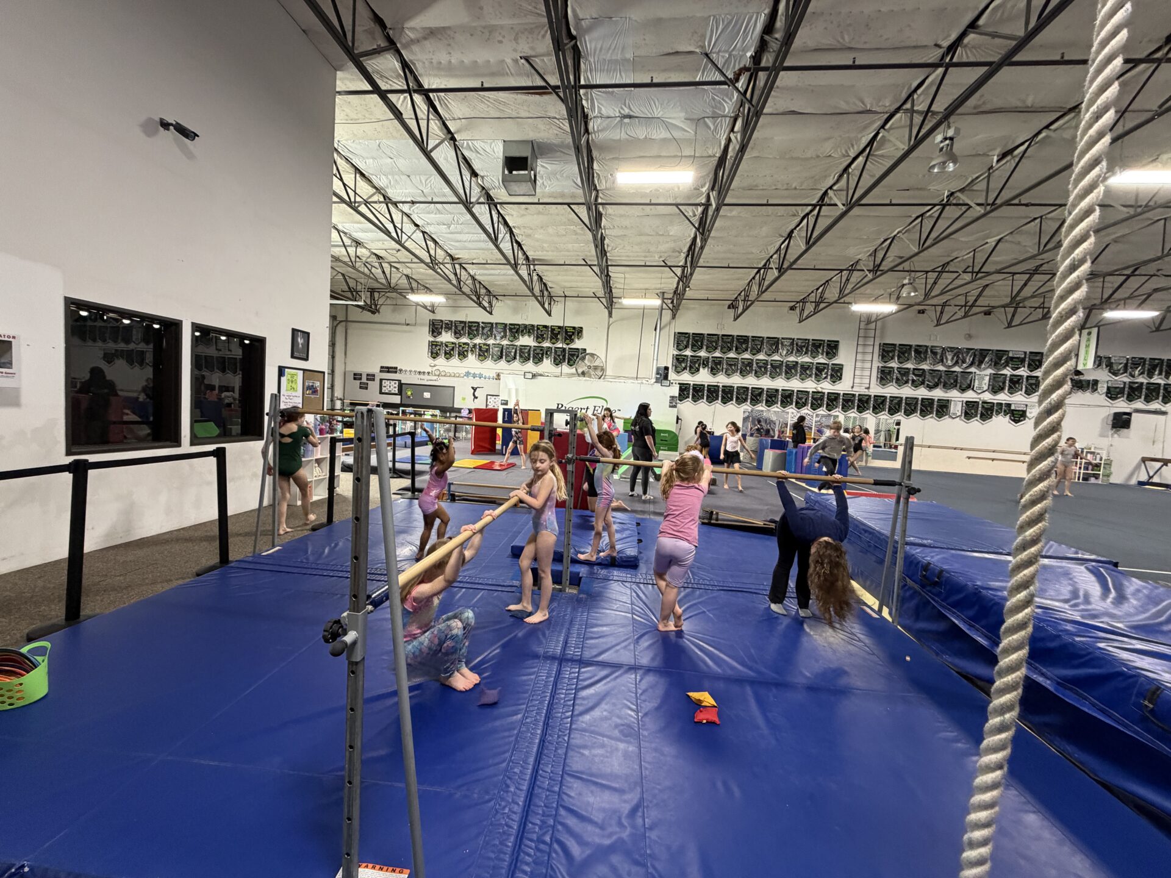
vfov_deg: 85.7
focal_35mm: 14
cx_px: 586
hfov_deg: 102.1
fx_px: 474
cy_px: 439
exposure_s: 1/60
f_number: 2.2
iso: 320
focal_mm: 2.22
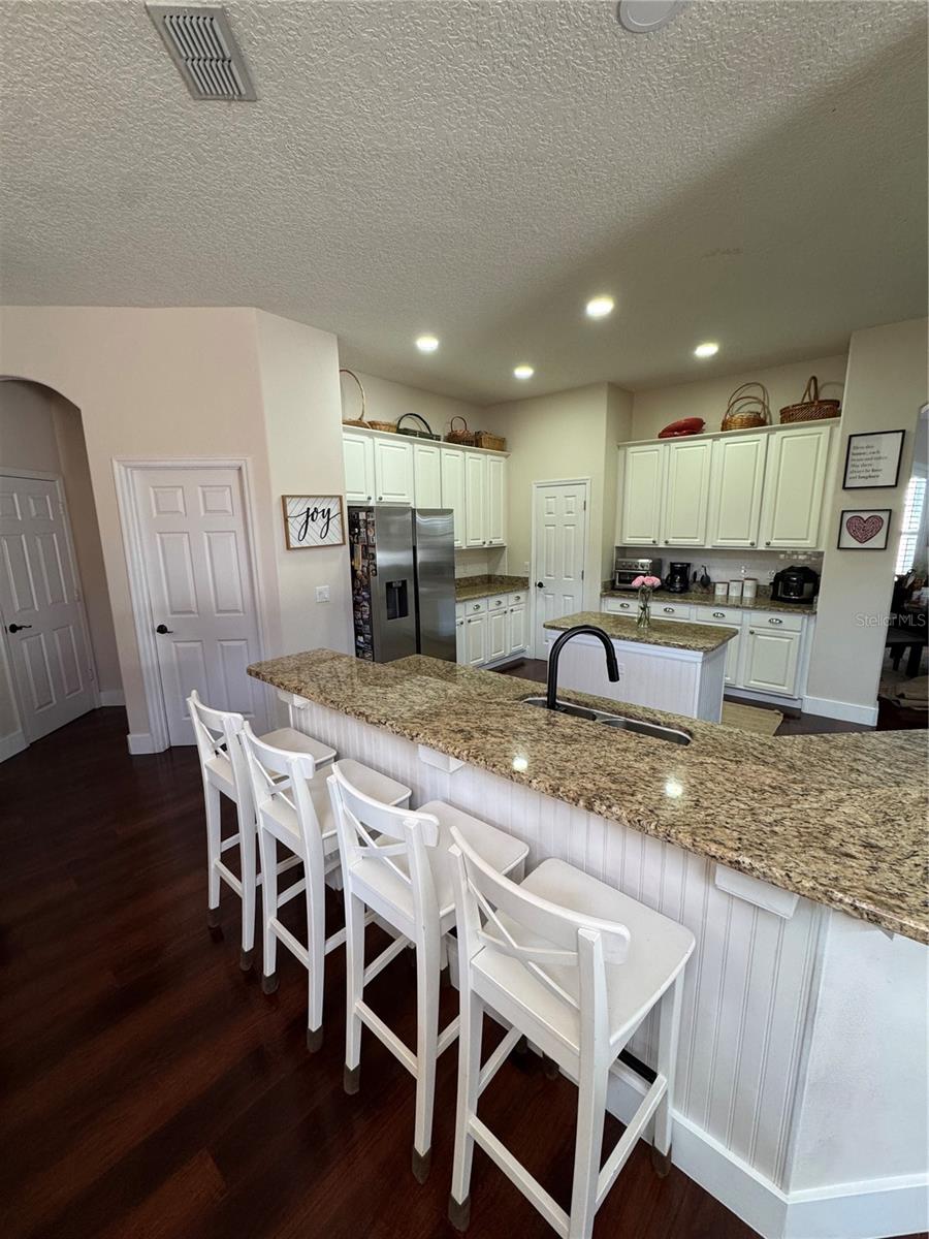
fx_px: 501
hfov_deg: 85.7
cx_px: 464
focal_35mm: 14
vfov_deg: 102.1
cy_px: 620
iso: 200
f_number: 2.2
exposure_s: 1/120
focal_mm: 2.22
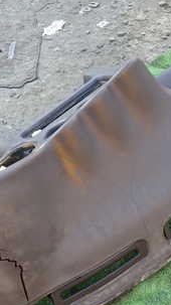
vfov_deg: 38.3
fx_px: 436
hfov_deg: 22.0
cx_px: 44
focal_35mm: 54
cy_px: 189
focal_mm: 4.5
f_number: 2
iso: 160
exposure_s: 1/60
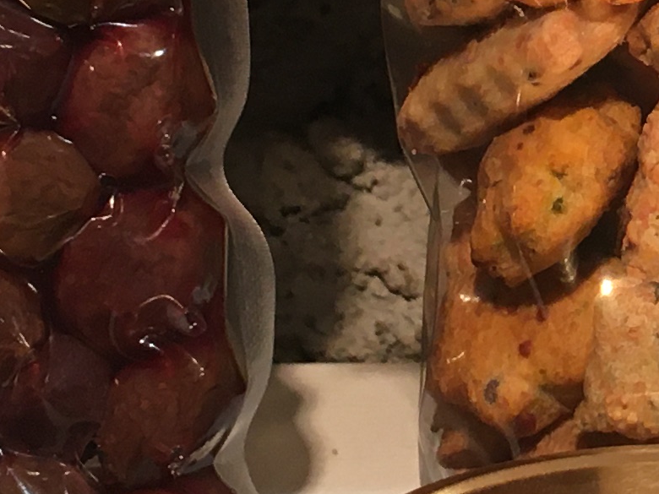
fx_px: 2856
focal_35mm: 150
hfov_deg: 12.8
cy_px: 5
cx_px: 783
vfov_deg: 9.8
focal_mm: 4.15
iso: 80
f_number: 2.2
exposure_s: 1/33
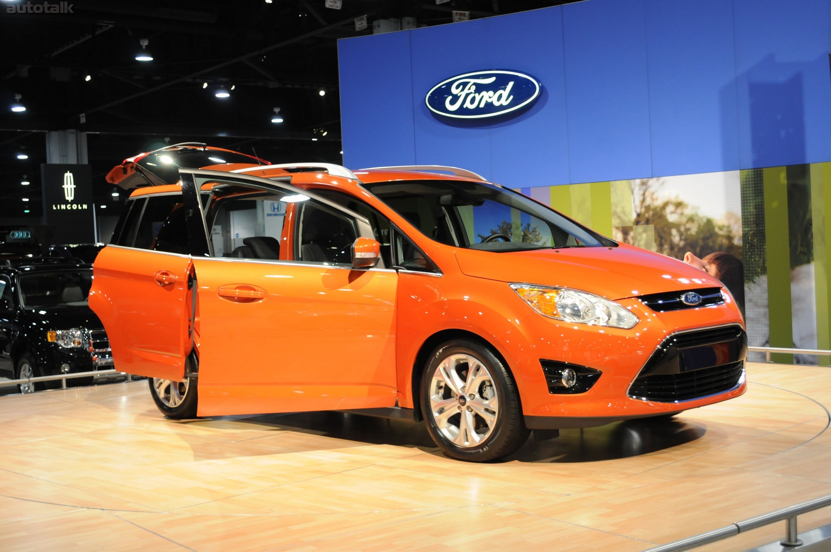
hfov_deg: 41.2
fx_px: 1107
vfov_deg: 28.0
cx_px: 416
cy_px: 276
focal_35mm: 48
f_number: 4.8
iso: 800
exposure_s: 1/50
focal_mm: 32
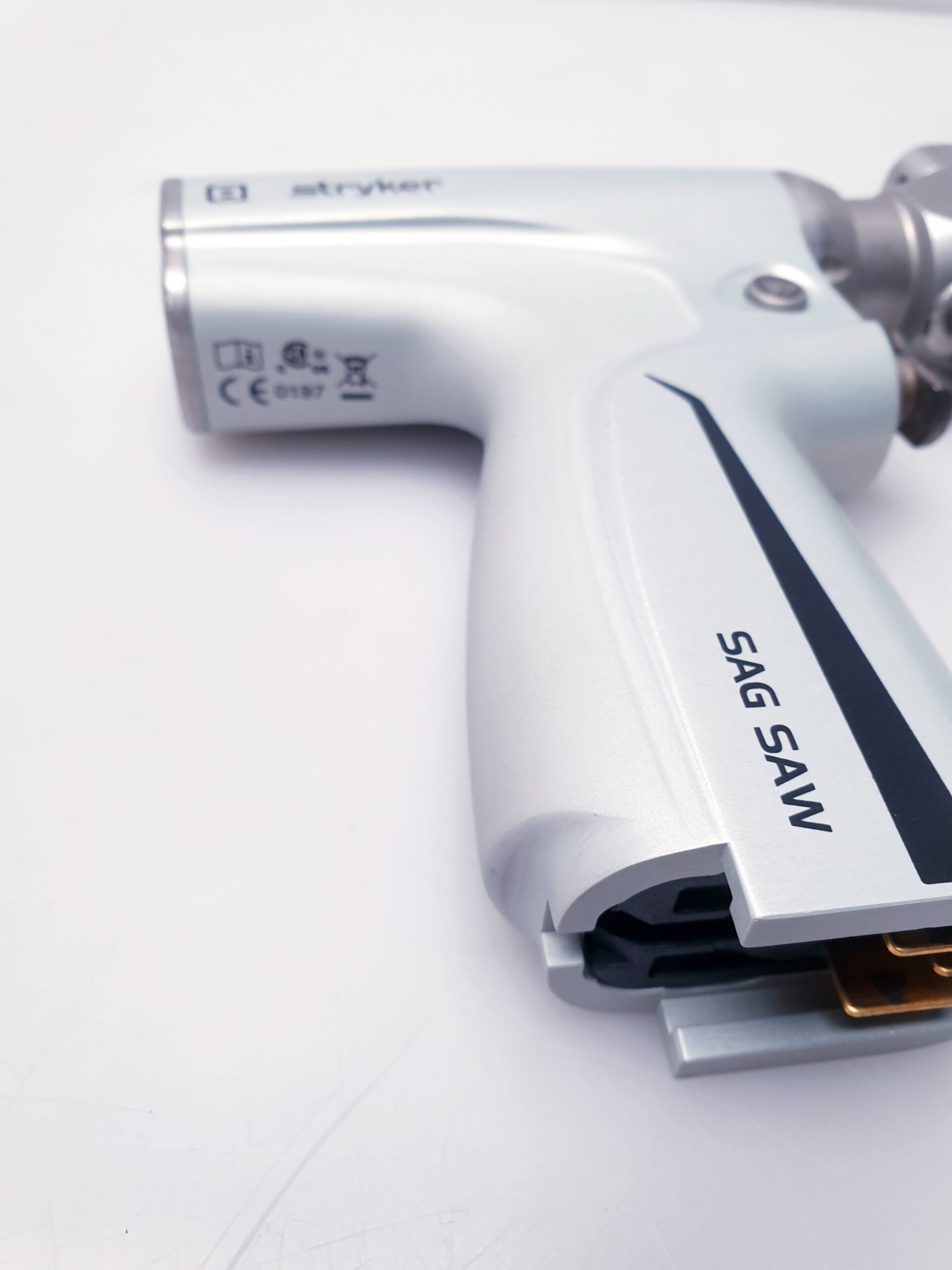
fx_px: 953
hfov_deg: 53.1
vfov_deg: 67.3
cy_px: 635
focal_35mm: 26
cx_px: 476
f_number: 2.4
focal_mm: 4.3
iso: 80
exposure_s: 1/50
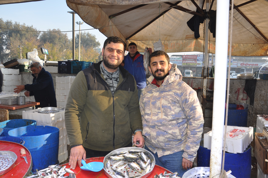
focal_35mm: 32
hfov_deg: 59.6
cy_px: 89
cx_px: 134
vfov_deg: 41.6
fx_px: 234
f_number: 5.6
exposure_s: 1/200
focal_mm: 21
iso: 200
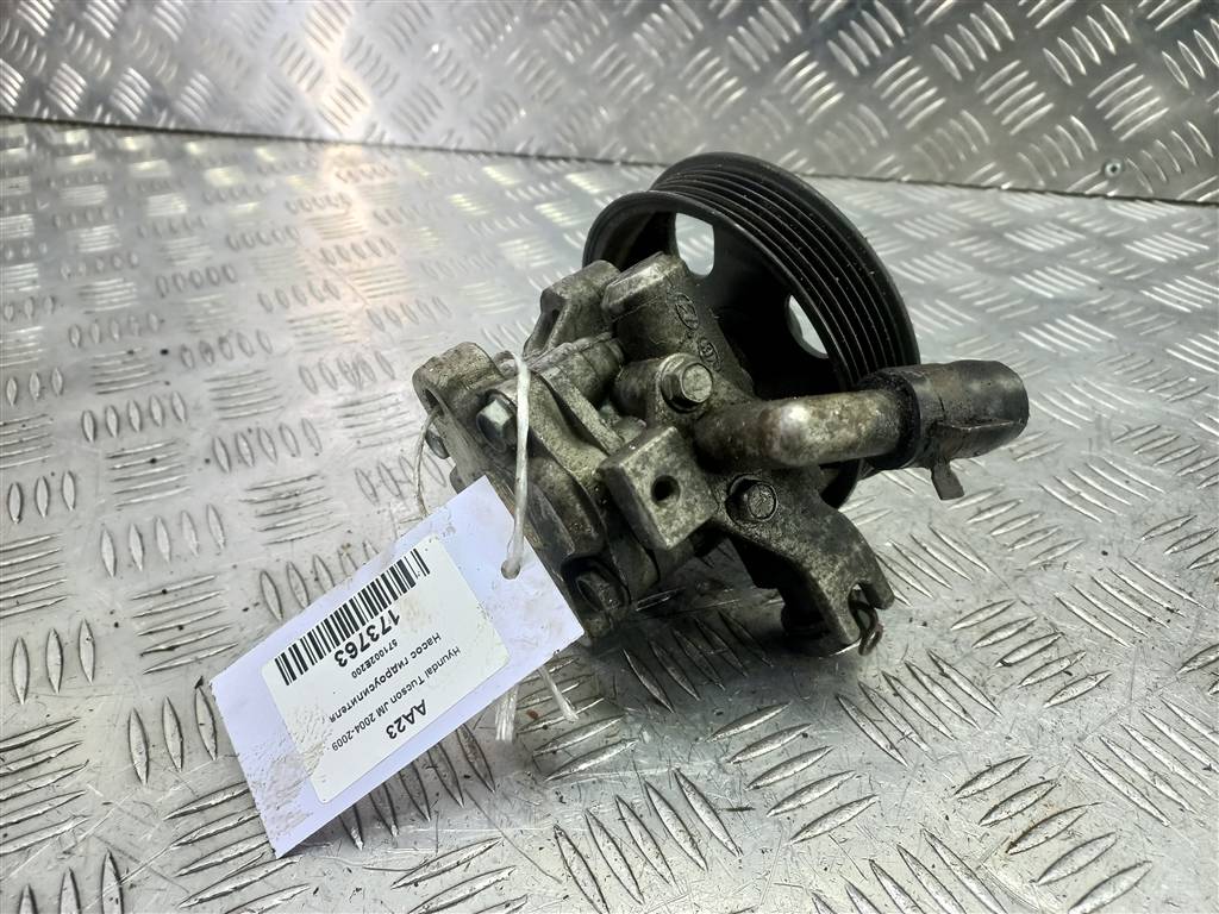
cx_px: 610
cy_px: 457
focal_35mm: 25
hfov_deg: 69.4
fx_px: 880
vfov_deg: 54.9
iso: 100
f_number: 1.8
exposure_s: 1/50
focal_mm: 4.6
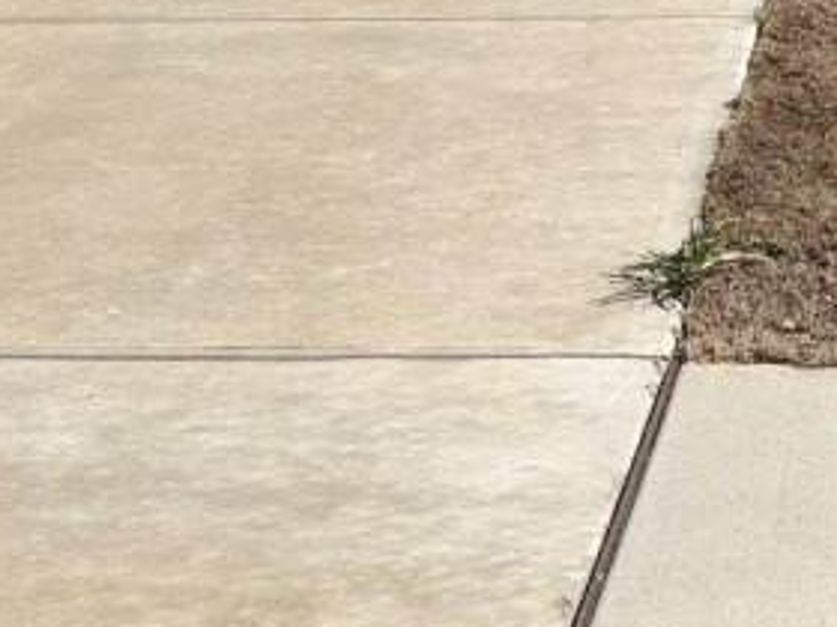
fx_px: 2490
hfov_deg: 18.3
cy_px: -349
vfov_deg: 13.4
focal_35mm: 103
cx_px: 945
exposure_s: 1/5714
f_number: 1.78
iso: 80
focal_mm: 6.76
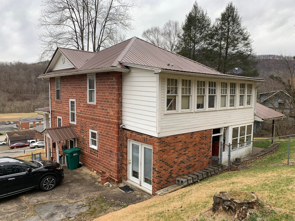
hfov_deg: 67.3
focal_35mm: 26
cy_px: 110
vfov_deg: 53.1
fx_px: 222
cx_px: 148
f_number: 1.8
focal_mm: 4.25
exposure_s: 1/337
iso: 25
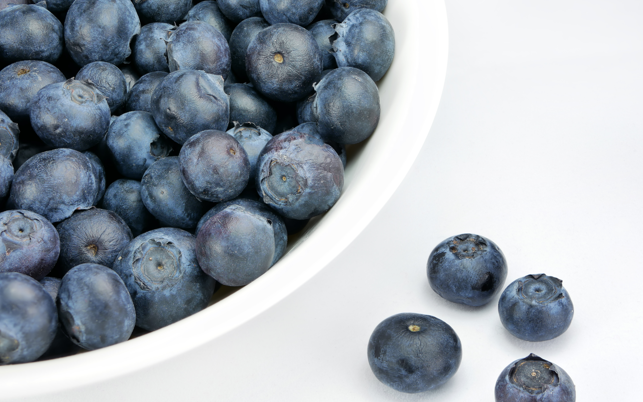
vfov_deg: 21.6
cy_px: 218
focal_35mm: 60
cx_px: 285
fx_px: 1051
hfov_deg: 34.0
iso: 200
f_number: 5
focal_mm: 25
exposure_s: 1/100
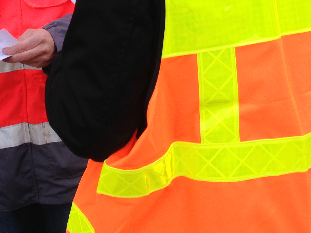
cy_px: -33
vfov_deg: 16.6
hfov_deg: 22.6
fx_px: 773
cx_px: 89
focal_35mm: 86
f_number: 2.4
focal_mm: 4.12
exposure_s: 1/129
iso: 50
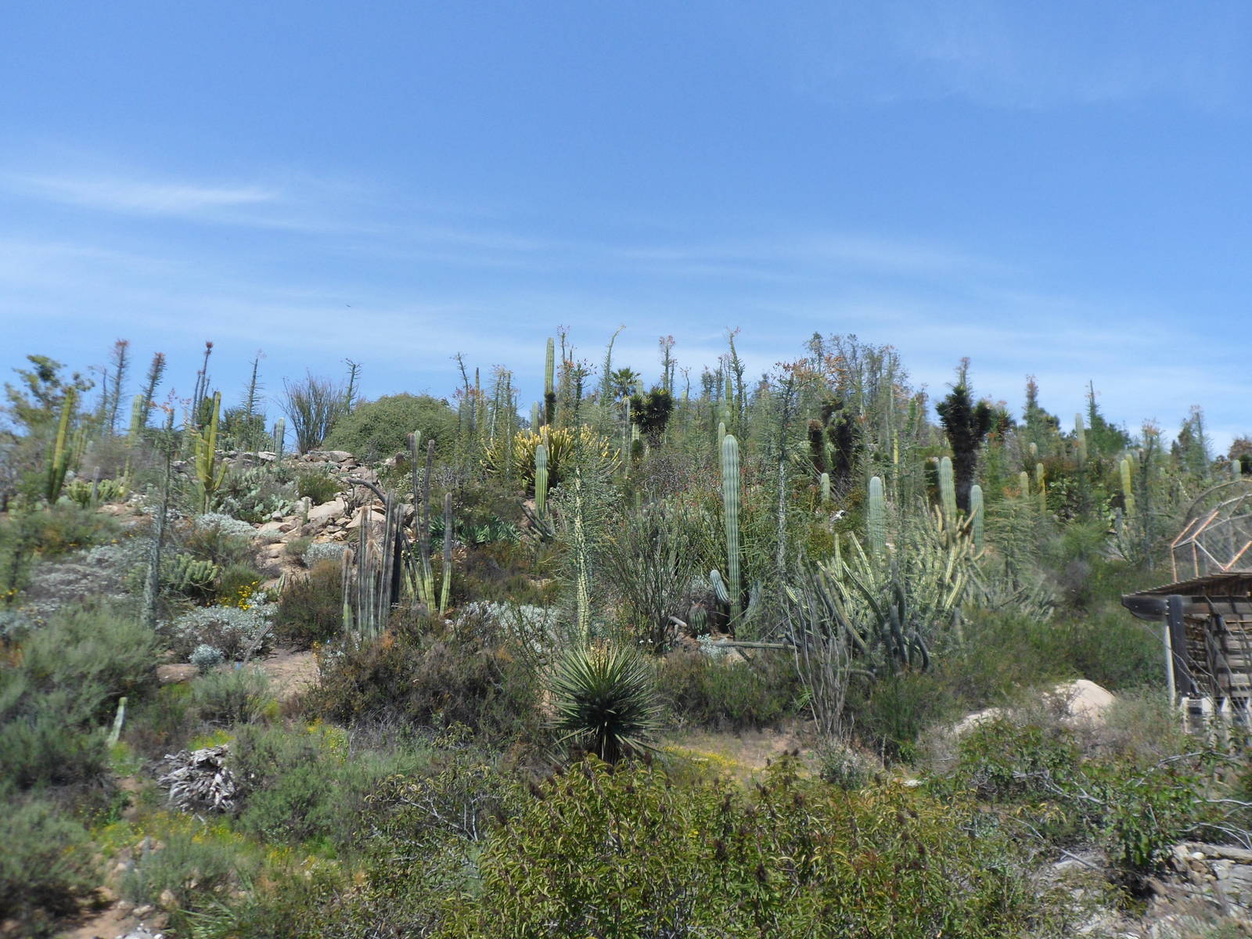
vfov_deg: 51.4
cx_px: 626
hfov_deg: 65.3
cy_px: 470
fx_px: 977
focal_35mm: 27
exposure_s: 1/125
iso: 80
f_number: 9.2
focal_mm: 4.9
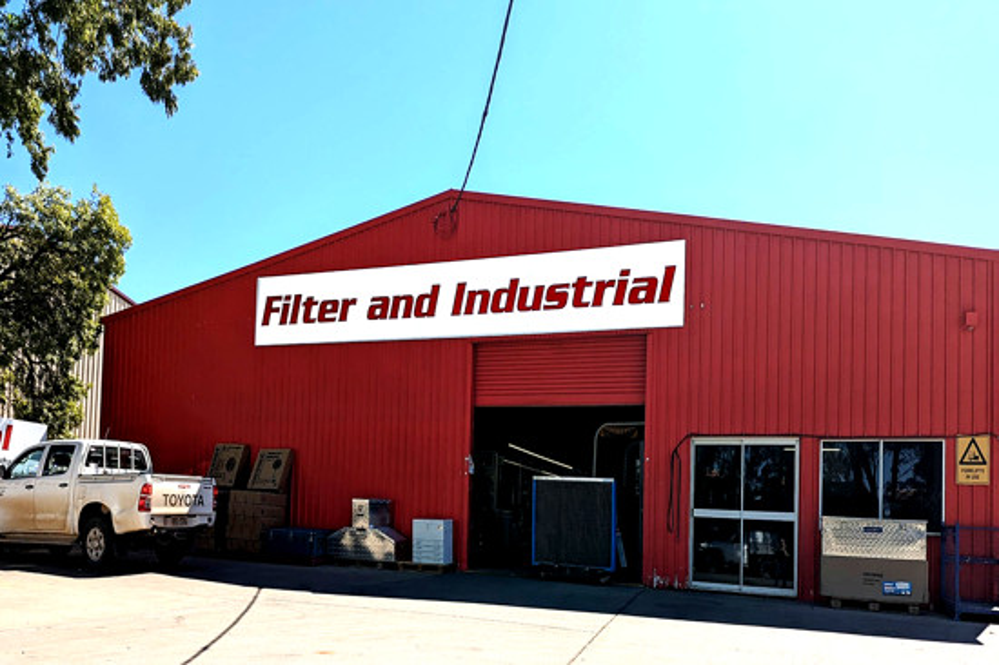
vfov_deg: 28.0
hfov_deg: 41.1
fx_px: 1331
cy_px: 332
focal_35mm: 48
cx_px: 500
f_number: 6.7
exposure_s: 1/180
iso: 400
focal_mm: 48
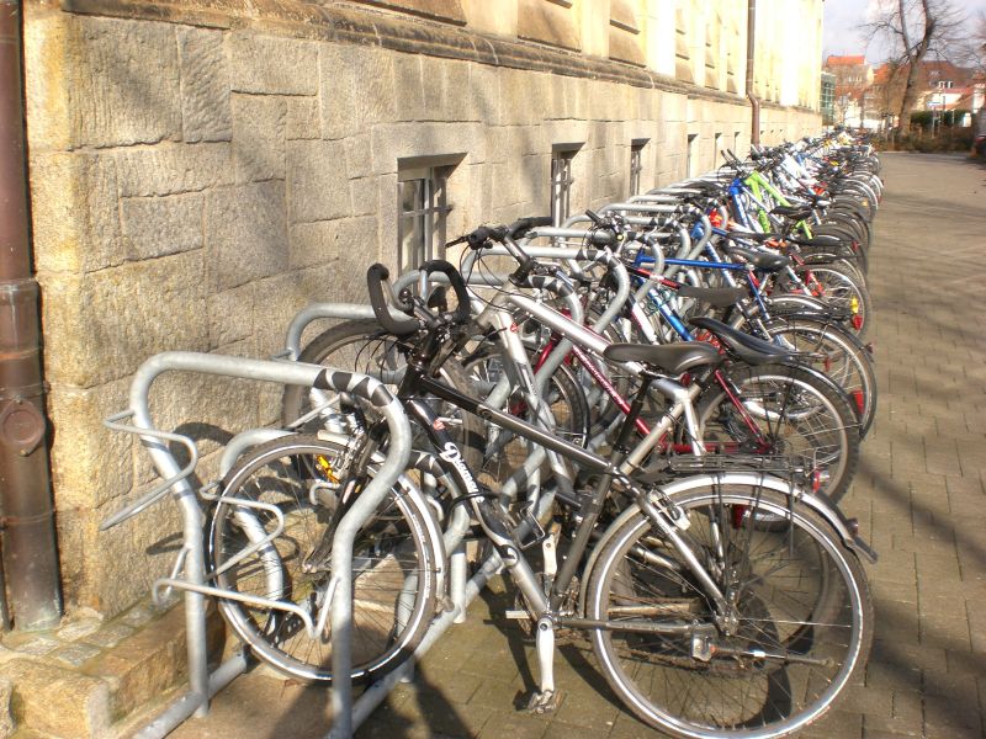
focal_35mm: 38
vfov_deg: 37.7
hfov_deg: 49.0
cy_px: 370
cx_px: 493
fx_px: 1082
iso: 50
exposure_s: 1/250
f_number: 4.4
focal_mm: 6.3
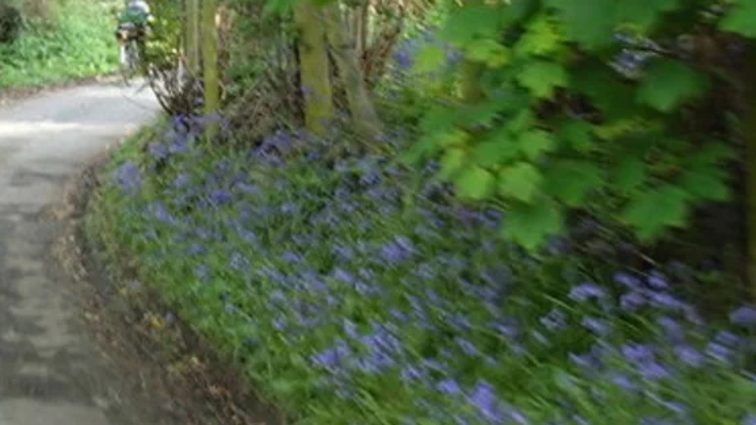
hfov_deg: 23.3
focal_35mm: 90
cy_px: 179
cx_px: 138
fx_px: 1804
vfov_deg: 13.4
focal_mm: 5.87
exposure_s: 1/60
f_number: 3.2
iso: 100
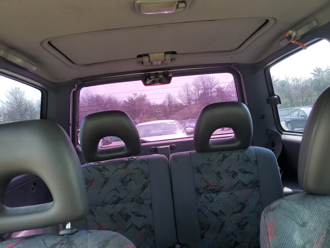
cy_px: 124
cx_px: 165
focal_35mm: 26
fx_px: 248
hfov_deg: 67.3
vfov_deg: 53.1
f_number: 1.5
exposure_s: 1/244
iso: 50
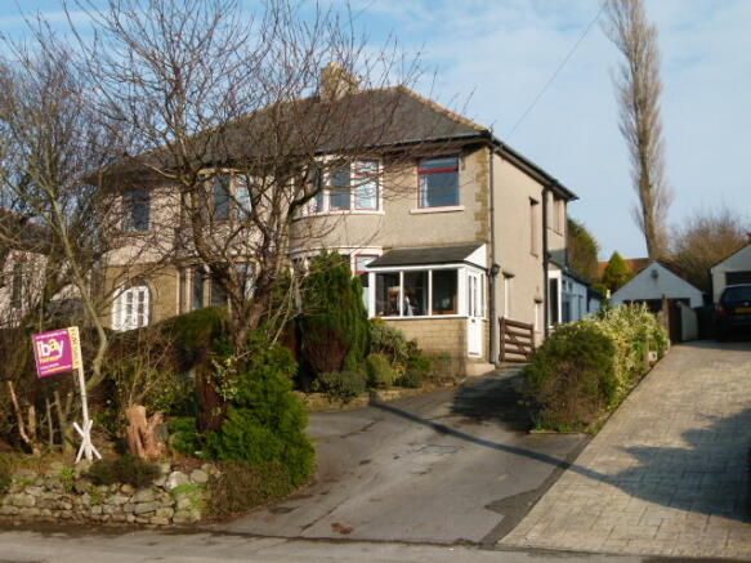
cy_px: 282
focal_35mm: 45
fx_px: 976
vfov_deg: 32.2
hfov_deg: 42.1
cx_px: 376
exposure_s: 1/640
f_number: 4
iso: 100
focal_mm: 8.1
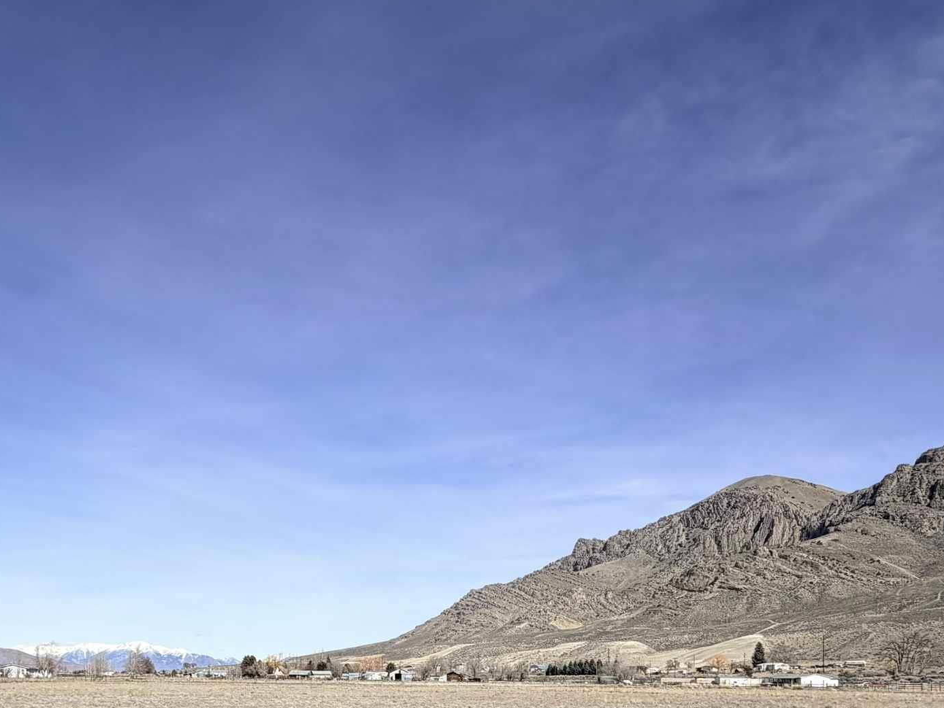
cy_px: 669
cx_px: 355
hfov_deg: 57.6
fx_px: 846
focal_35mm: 31
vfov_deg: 41.0
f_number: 2.2
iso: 20
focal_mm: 2.22
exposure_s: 1/1464
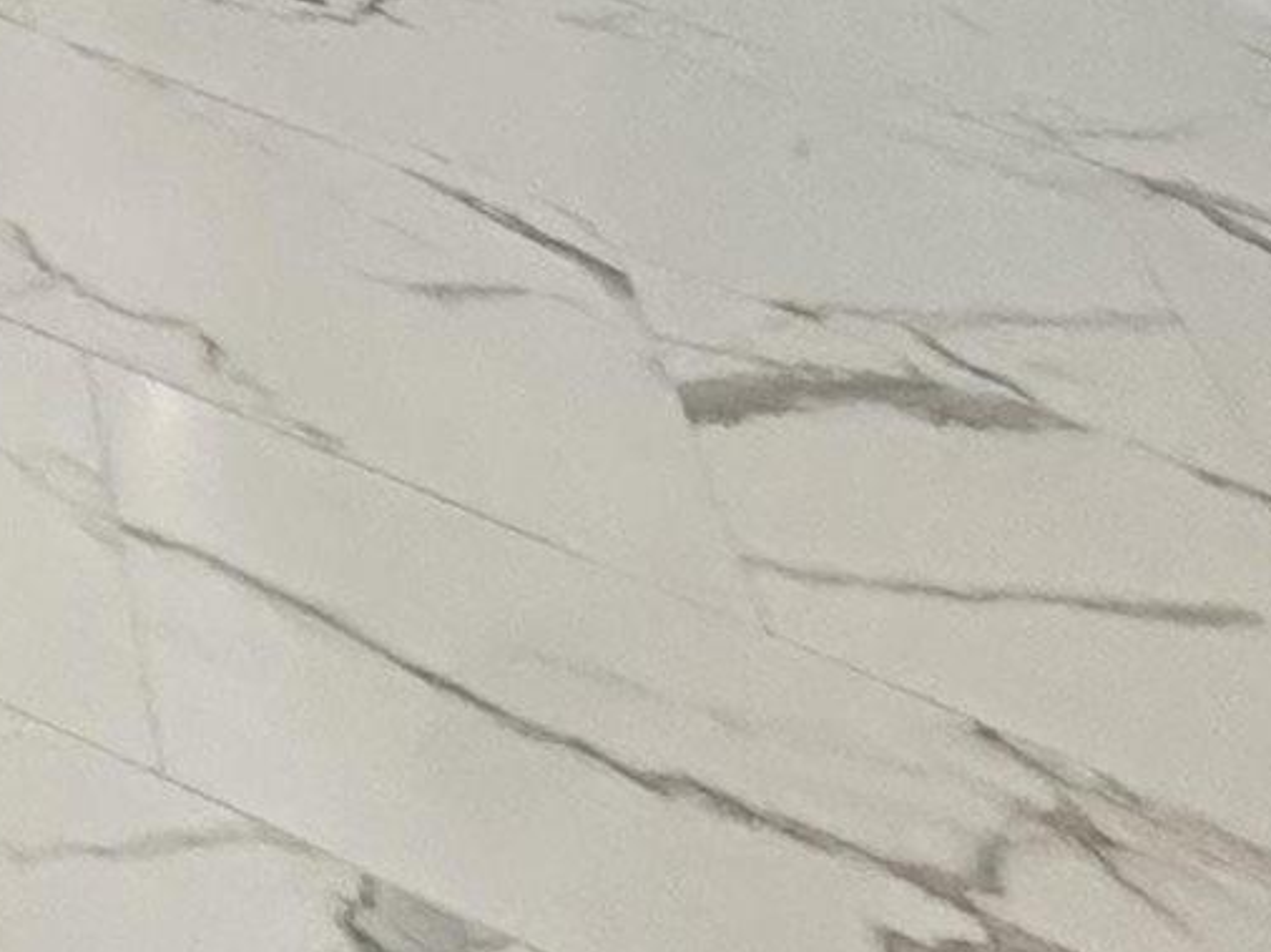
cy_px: -1914
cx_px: -2168
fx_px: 3119
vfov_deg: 11.0
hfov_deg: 13.0
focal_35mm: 85
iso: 250
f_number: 2.2
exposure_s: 1/120
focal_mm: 2.22
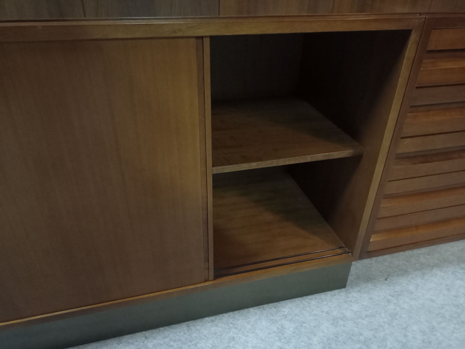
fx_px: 376
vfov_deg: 49.7
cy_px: 174
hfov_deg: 63.4
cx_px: 232
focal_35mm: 28
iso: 1763
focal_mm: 4.71
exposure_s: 1/50
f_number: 1.79
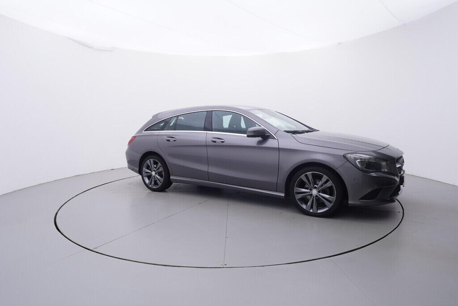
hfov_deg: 77.3
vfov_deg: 56.2
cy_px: 153
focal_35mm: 22
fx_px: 286
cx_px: 229
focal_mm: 15
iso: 200
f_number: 5
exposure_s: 1/80
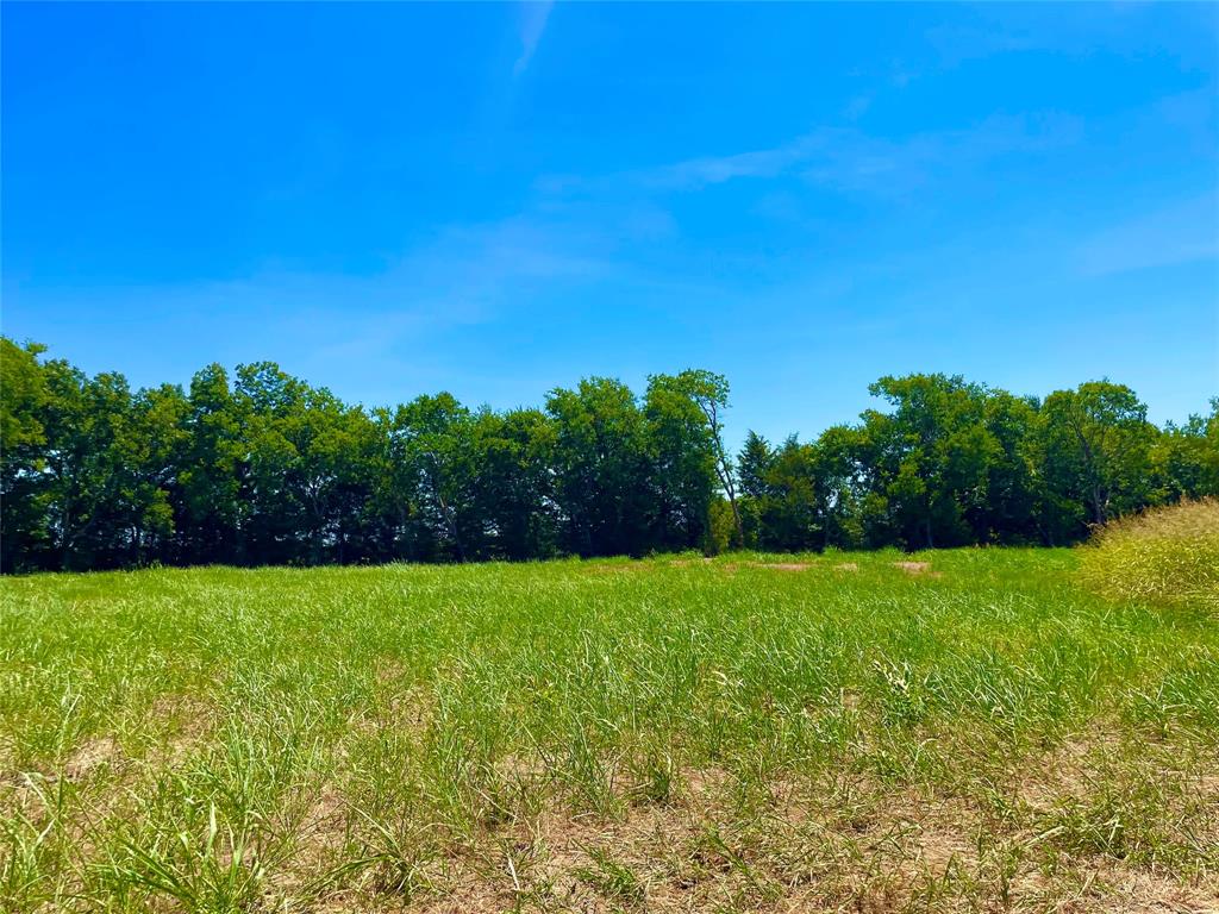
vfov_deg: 53.1
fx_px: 916
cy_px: 457
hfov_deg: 67.3
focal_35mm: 26
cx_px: 610
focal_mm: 4.2
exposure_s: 1/3509
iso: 32
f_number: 1.6
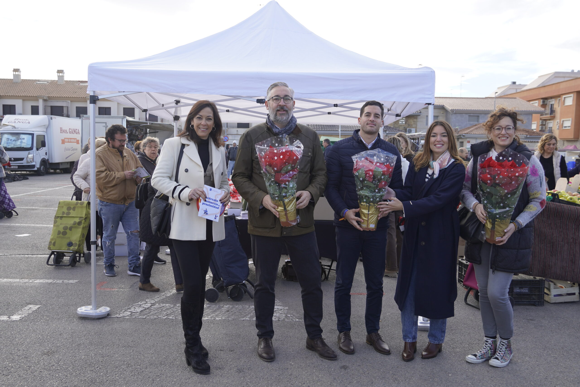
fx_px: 532
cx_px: 290
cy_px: 194
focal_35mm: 33
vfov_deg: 40.0
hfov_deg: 57.2
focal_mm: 22
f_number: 4
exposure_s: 1/200
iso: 100
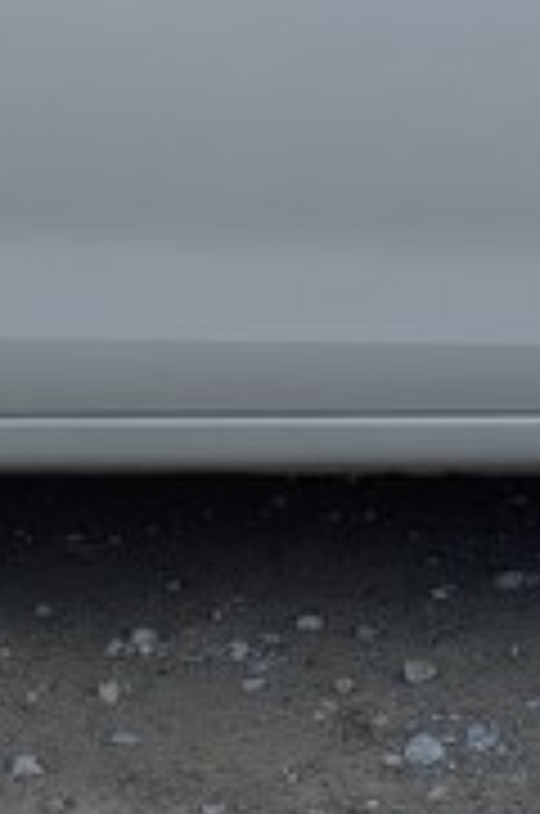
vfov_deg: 17.3
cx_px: 101
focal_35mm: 115
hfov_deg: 11.8
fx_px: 2597
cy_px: -63
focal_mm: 5.43
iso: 49
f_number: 1.89
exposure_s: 1/2451
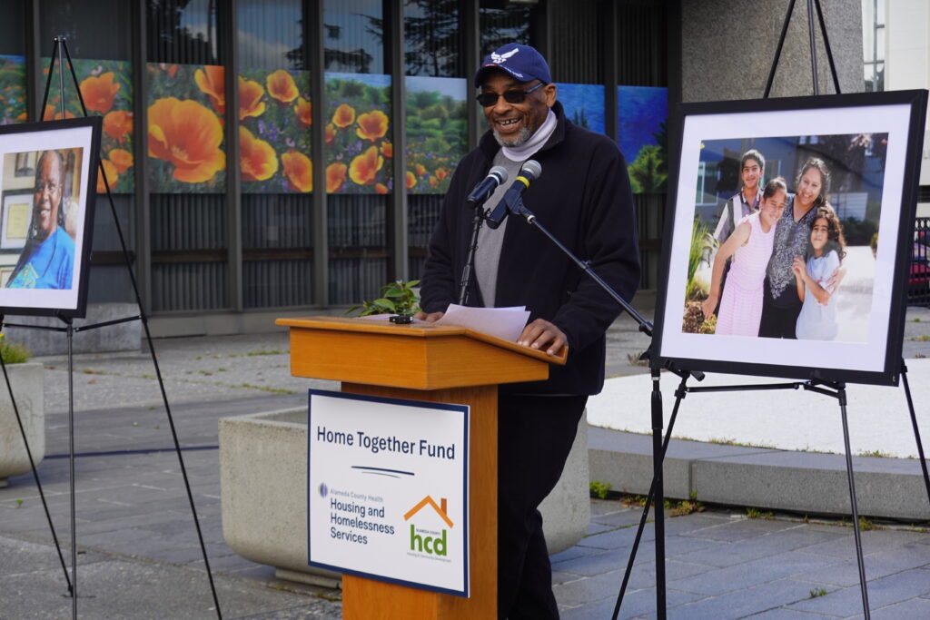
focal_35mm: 85
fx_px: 2196
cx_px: 465
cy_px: 310
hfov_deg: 23.9
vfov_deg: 16.1
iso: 100
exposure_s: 1/200
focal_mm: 31.46
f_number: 5
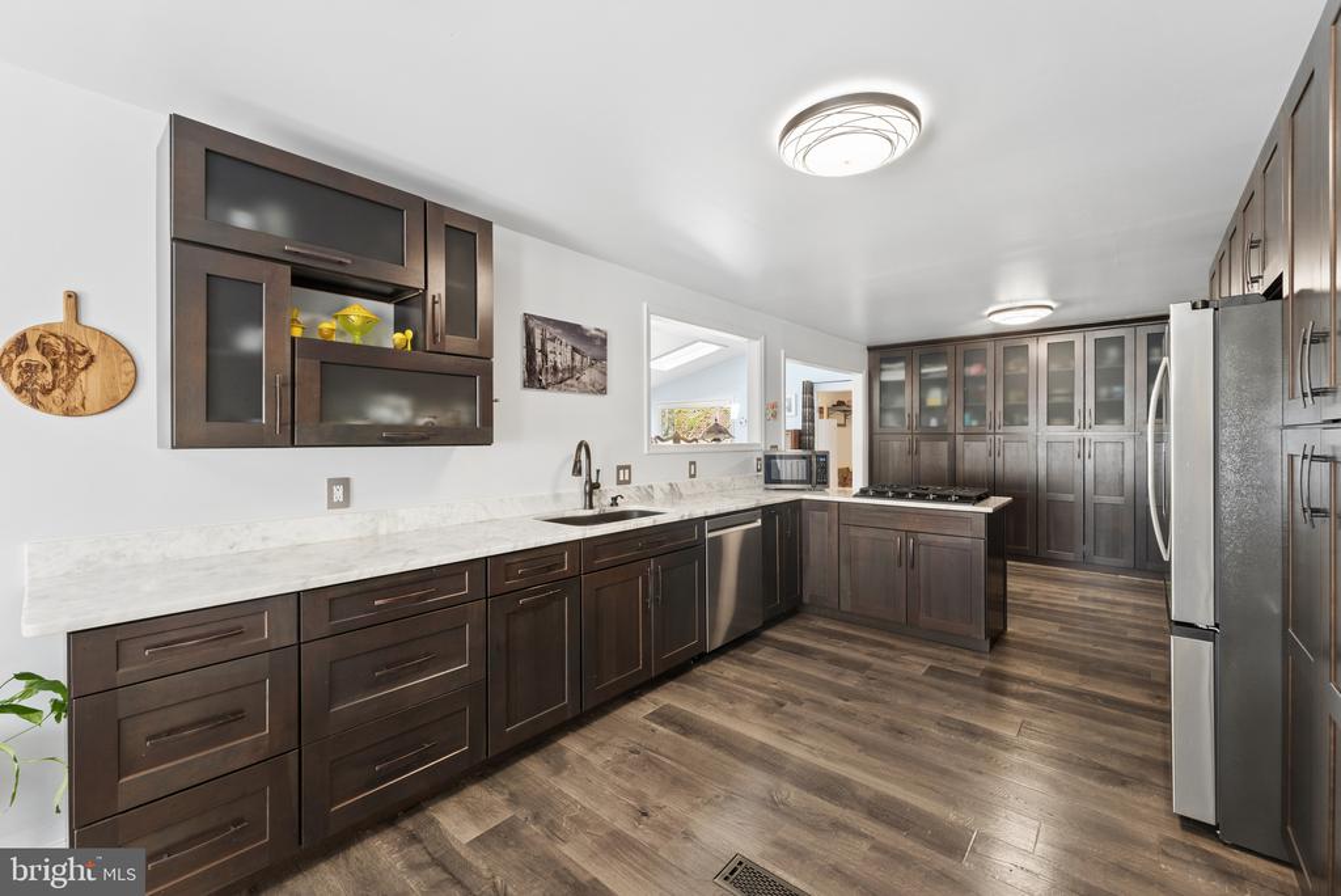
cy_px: 448
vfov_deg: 81.3
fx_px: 522
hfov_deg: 104.2
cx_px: 670
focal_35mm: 14
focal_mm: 14
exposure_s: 1/20
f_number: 7.1
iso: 640
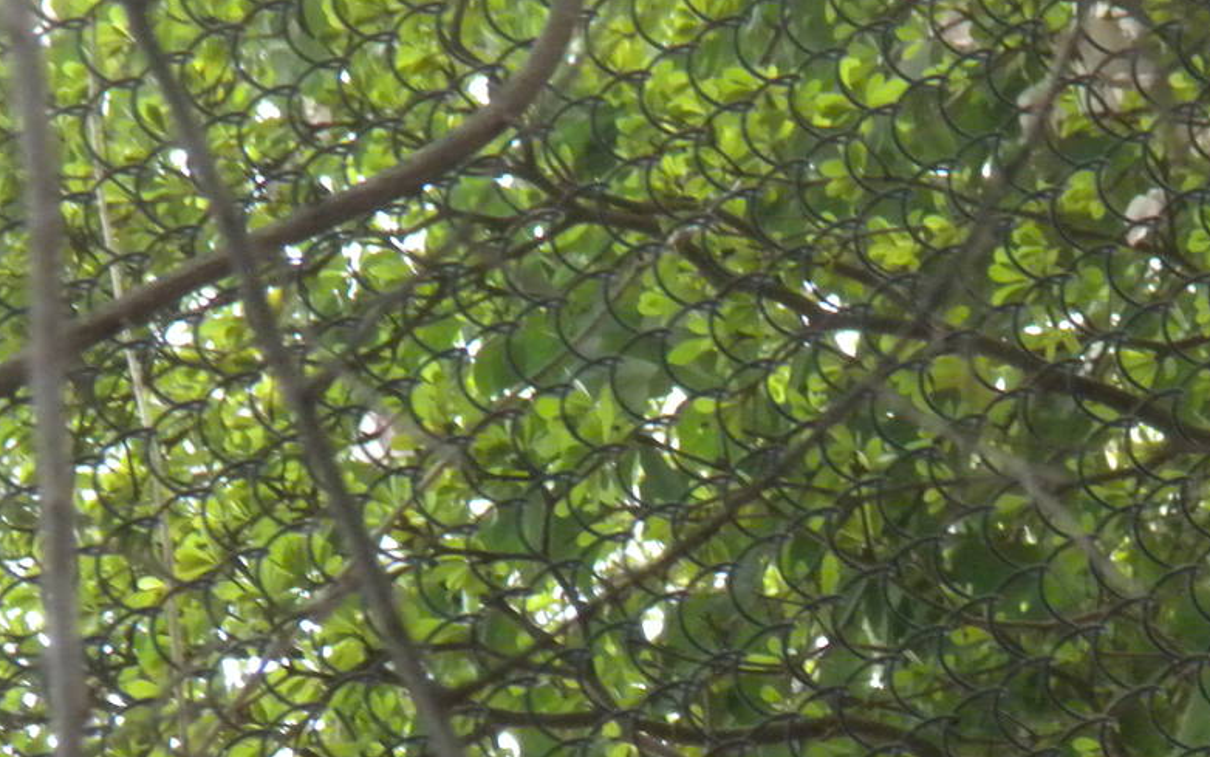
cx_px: 1085
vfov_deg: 2.3
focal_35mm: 564
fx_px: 18601
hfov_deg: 3.7
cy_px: 896
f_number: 5.3
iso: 400
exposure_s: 1/58.4
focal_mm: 46.2
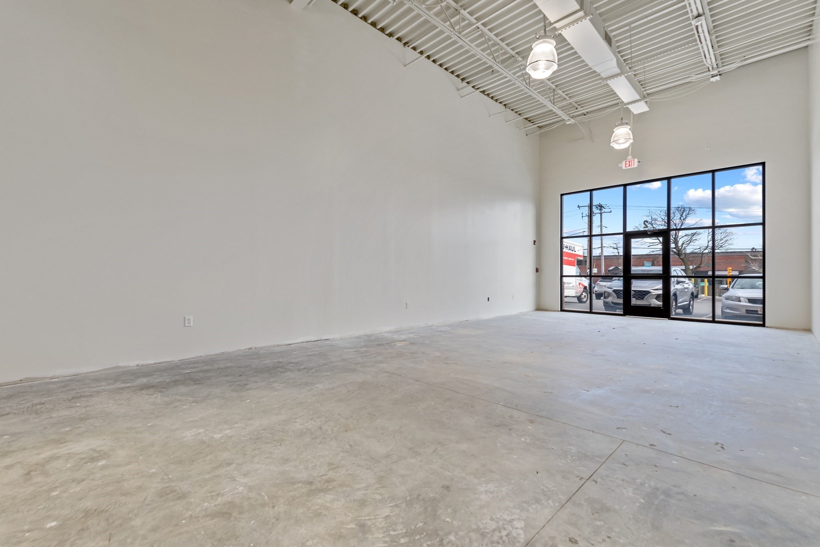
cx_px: 410
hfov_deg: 100.4
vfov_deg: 77.3
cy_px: 274
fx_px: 342
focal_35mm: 15
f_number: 6.3
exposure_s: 1/80
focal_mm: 10
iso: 200
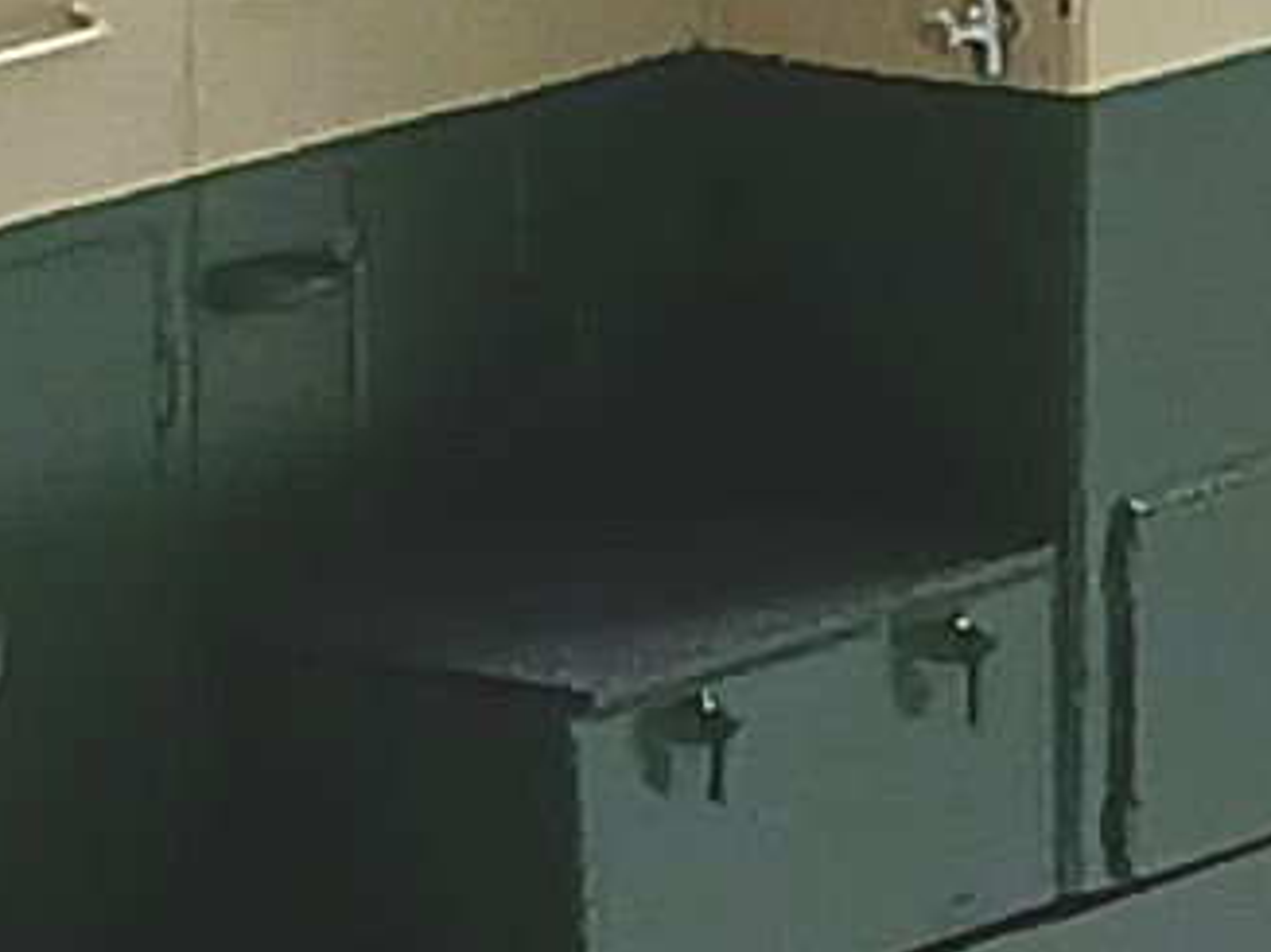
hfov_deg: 13.7
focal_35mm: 143
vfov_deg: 10.3
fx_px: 5249
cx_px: 183
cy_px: 748
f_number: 1.8
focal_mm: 3.86
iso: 160
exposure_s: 1/60
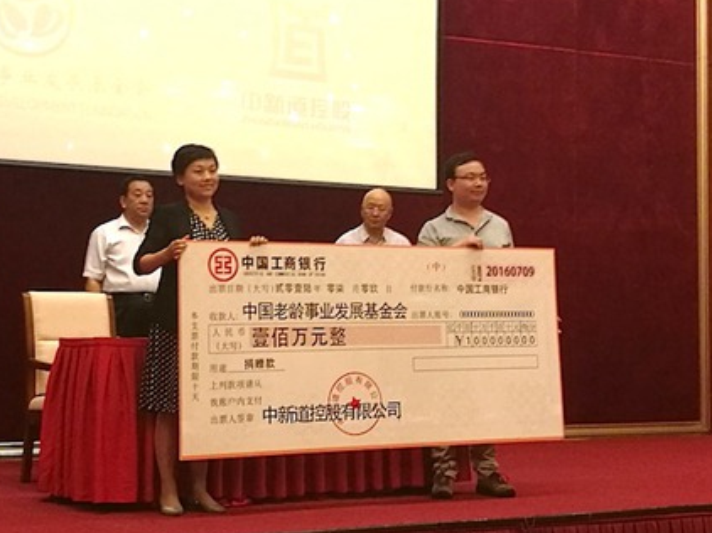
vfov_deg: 44.1
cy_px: 266
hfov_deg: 56.7
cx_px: 319
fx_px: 658
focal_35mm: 32
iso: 320
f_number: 2.2
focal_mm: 4.5
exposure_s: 1/33.3
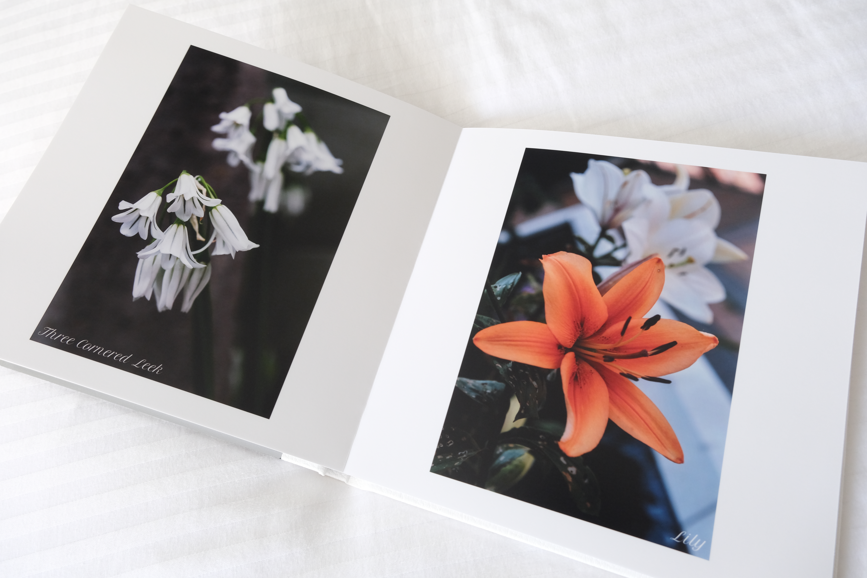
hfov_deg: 73.7
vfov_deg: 53.1
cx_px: 434
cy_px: 289
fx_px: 578
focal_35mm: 24
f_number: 5.6
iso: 800
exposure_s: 1/10
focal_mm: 16
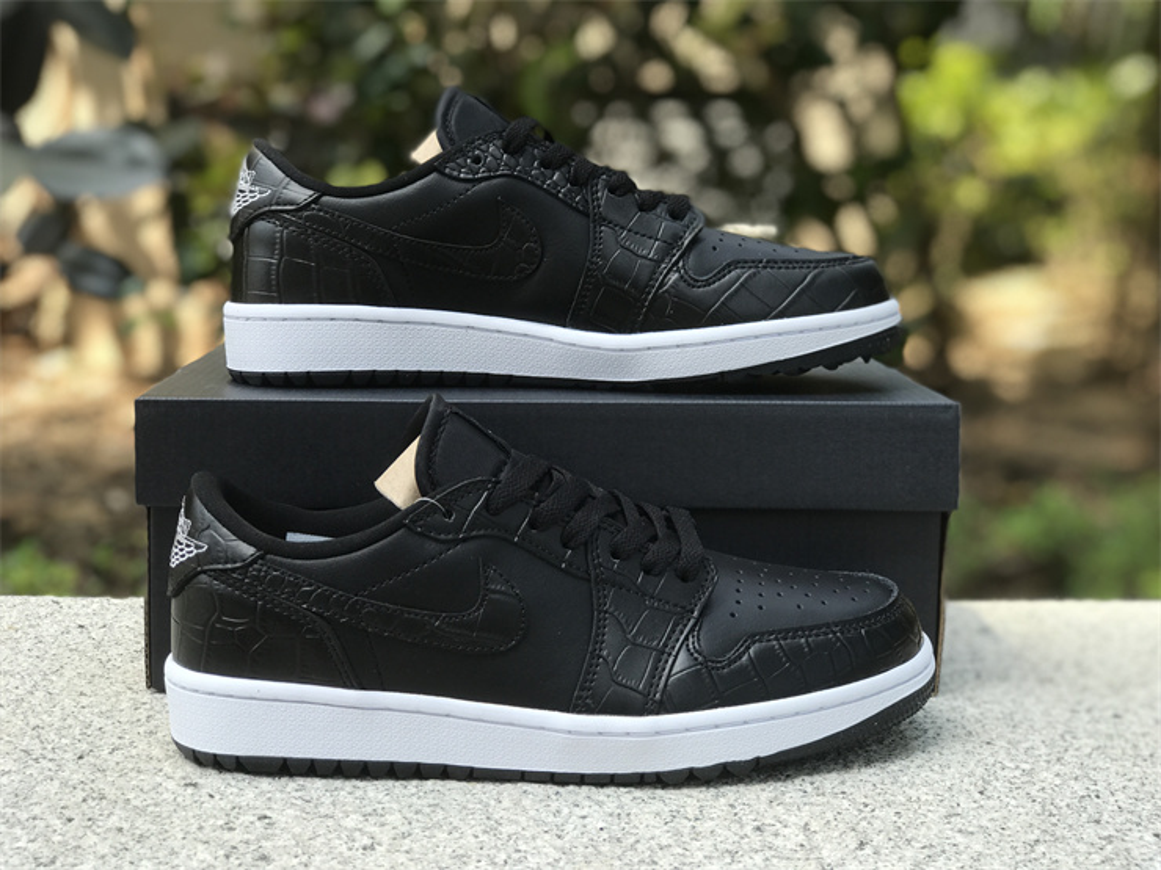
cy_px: 435
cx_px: 580
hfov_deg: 33.8
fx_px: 1912
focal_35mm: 57
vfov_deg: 25.7
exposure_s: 1/196
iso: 20
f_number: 2.8
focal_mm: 6.6
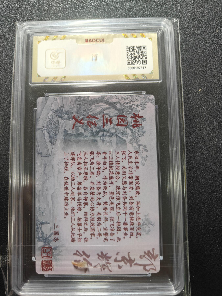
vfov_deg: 71.6
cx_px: 111
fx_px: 205
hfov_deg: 56.8
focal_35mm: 24
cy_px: 148
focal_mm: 5.59
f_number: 1.8
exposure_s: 1/50
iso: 200
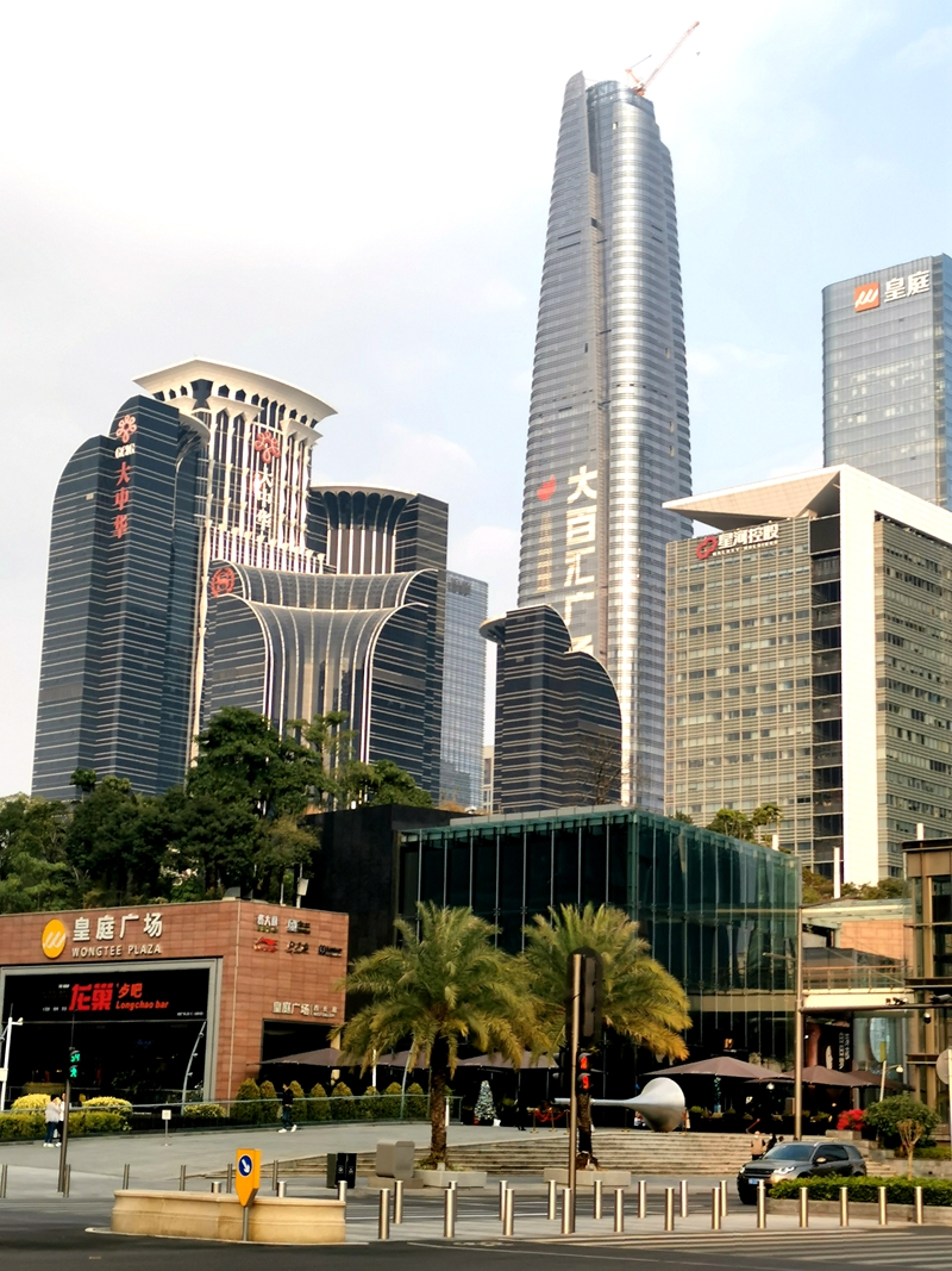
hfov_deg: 25.7
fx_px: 2091
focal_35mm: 57
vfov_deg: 33.8
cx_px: 476
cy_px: 636
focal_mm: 5.58
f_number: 1.8
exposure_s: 1/1256
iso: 50
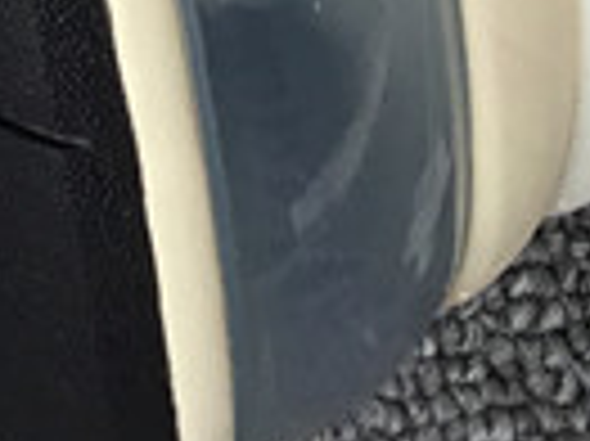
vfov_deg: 6.4
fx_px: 3627
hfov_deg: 9.3
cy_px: -826
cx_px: 207
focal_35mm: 213
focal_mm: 3.3
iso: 25
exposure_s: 1/214
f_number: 2.4
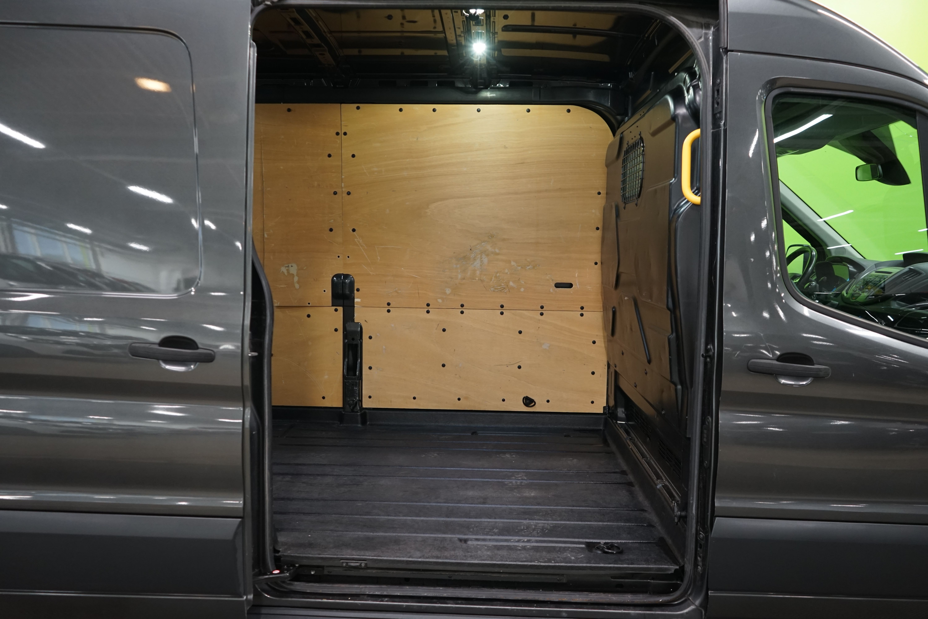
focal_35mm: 29
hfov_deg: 63.7
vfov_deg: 45.0
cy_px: 310
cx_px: 464
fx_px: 747
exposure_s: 1/60
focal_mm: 29
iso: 1250
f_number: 4
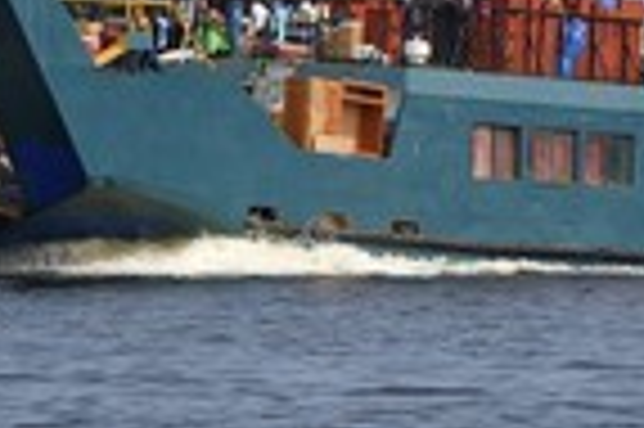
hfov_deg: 3.5
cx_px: 342
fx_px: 10524
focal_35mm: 589
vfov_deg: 2.3
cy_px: 45
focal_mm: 200
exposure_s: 1/1000
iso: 400
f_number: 8
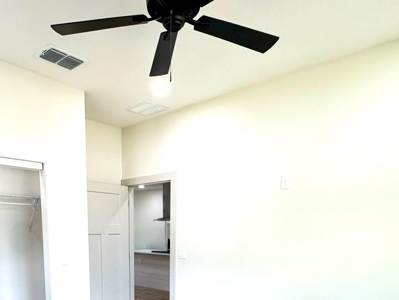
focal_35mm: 29
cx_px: 159
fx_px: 334
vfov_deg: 43.6
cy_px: 276
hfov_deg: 61.1
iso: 250
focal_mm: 2.22
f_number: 2.2
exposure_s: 1/120
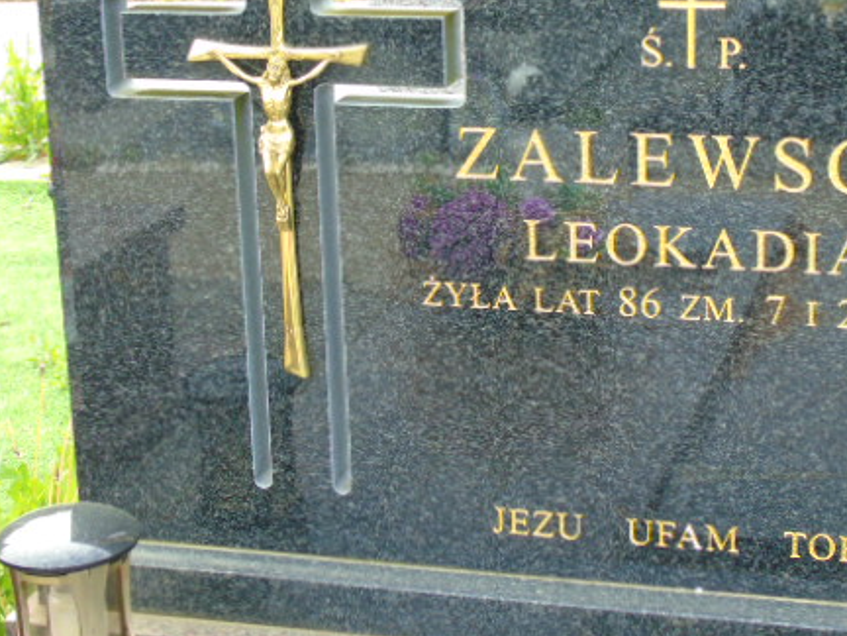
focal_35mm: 80
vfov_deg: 18.4
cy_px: 220
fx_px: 1957
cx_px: 508
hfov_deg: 24.4
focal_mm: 9.6
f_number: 4.3
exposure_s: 1/80
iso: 80
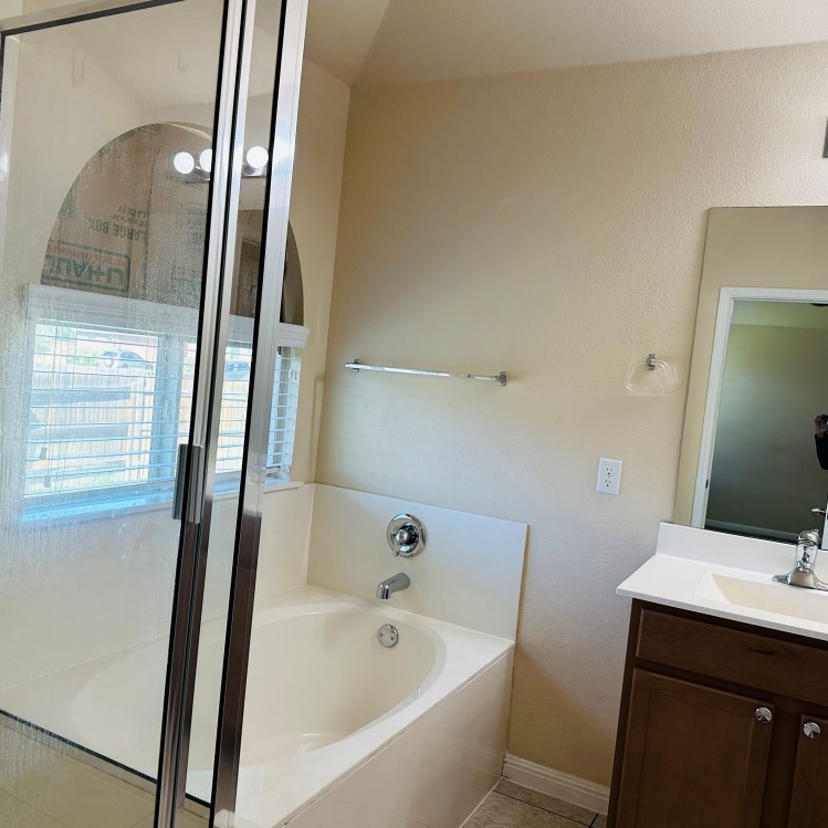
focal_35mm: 29
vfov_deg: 55.6
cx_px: 366
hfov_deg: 55.5
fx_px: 785
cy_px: 412
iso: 100
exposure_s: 1/128
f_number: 1.78
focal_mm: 6.86
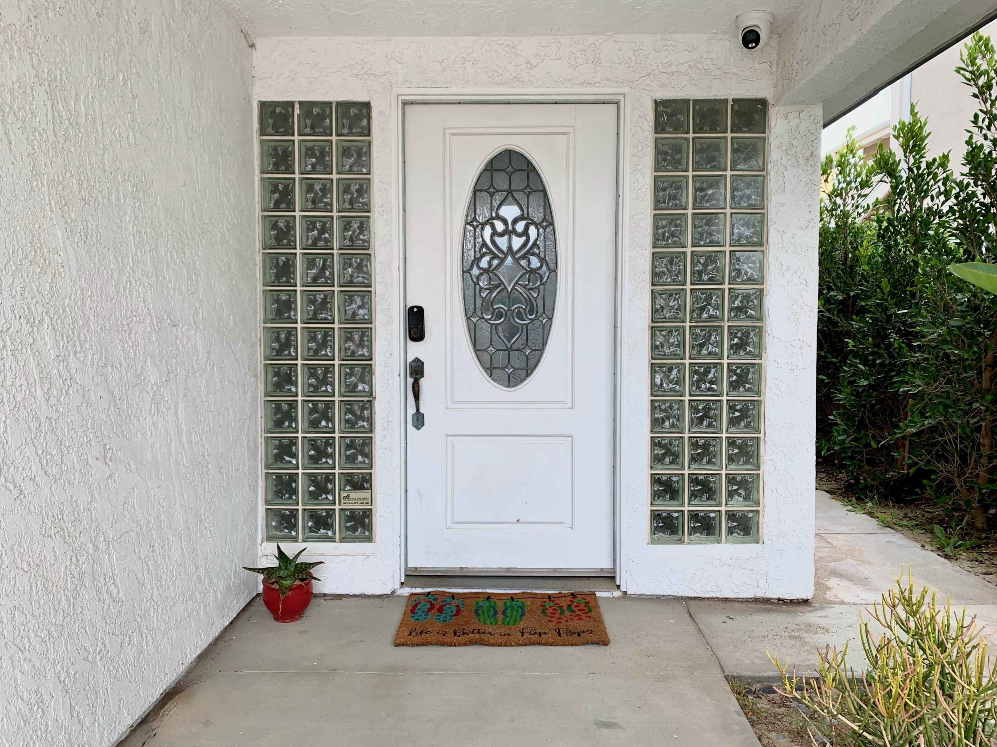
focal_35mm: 26
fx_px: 749
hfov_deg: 67.3
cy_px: 374
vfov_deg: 53.1
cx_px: 498
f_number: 1.8
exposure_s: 1/131
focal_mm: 4.25
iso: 25
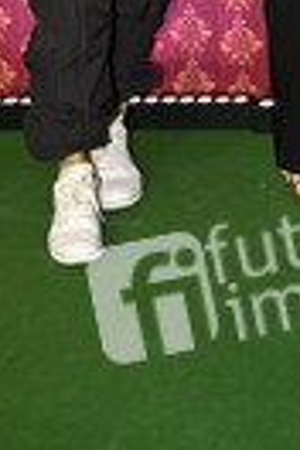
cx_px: 361
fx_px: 1287
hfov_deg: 13.0
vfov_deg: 17.7
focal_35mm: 103
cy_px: -228
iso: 200
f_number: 2.8
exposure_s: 1/200
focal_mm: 34
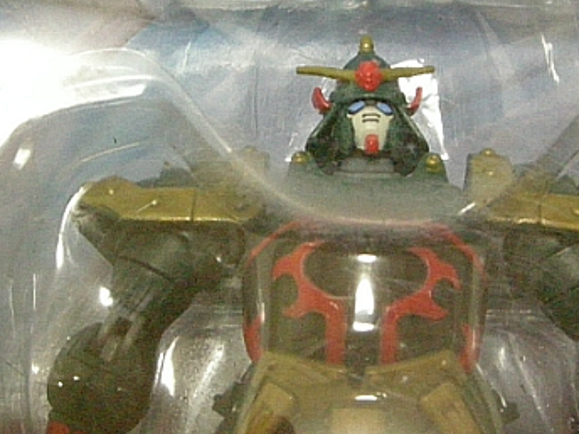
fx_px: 1338
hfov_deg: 24.3
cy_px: 149
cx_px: 365
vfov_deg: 18.4
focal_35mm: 80
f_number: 4.8
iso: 800
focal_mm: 7.5
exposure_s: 1/6.8
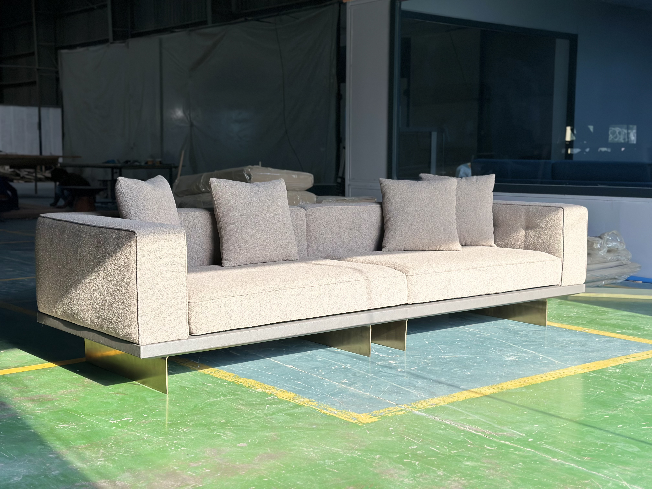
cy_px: 244
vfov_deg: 30.3
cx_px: 326
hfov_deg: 39.7
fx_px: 904
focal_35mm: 48
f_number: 1.78
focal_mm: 6.86
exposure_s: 1/521
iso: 80
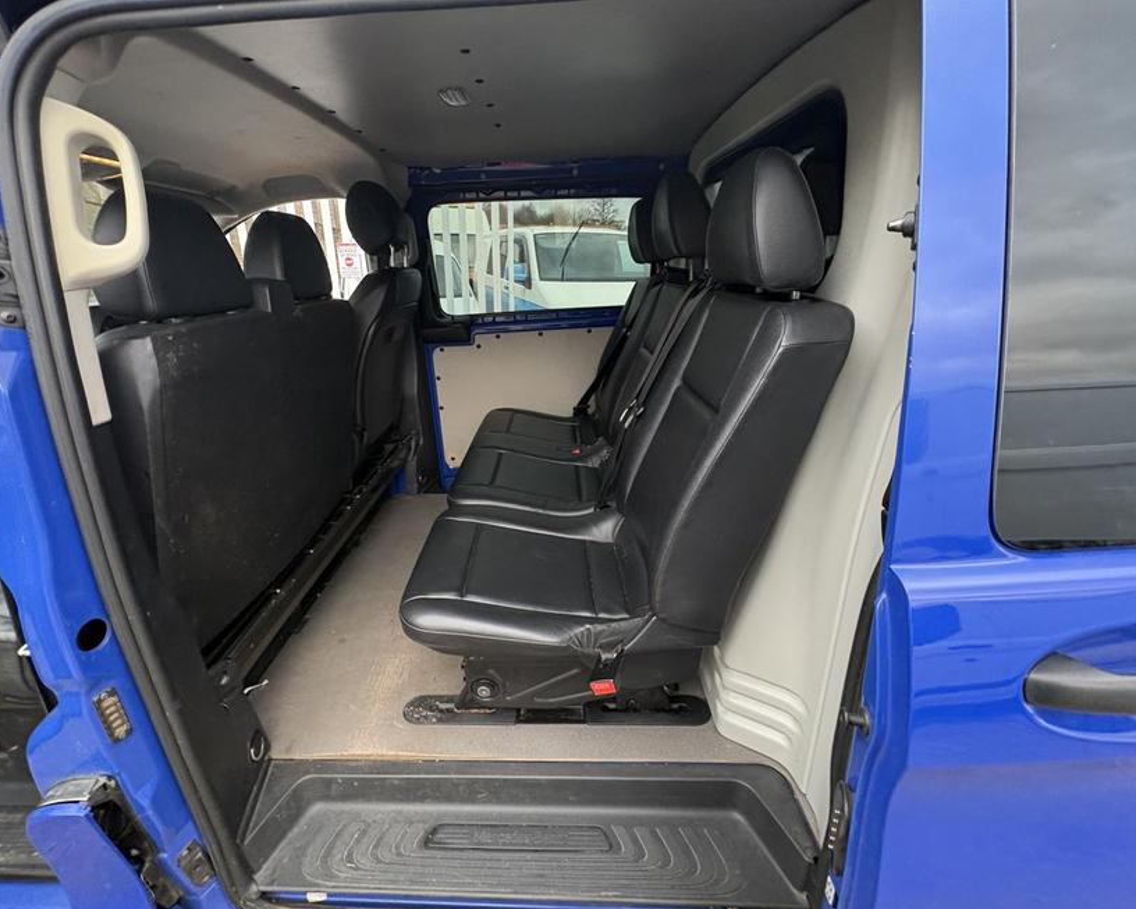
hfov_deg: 96.7
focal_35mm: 15
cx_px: 536
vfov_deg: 84.0
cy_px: 445
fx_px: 504
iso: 250
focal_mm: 2.22
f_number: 2.2
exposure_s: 1/60
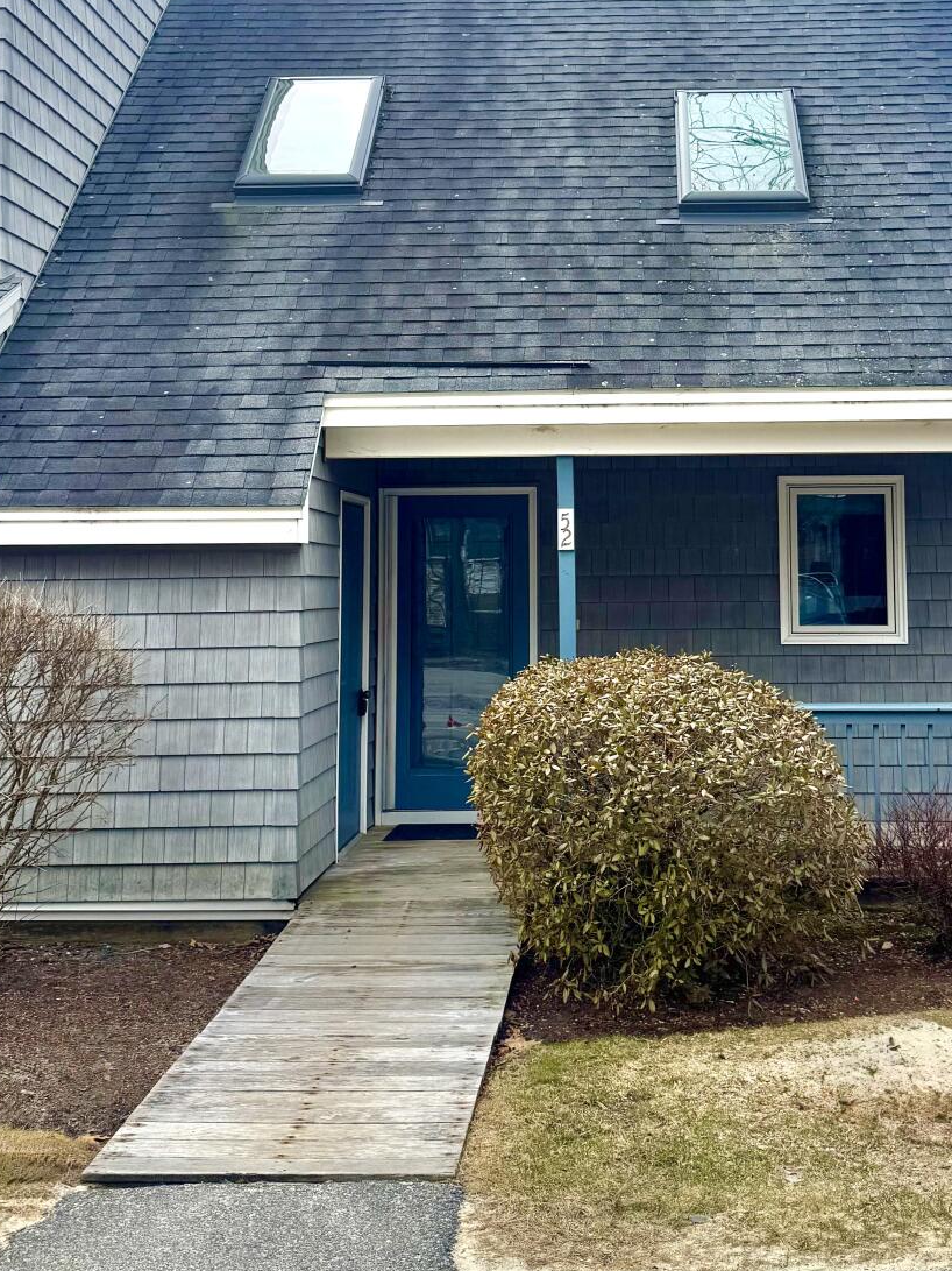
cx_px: 596
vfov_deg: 42.6
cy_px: 466
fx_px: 1614
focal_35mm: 44
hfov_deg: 32.7
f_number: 1.78
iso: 80
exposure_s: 1/4049
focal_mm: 6.76
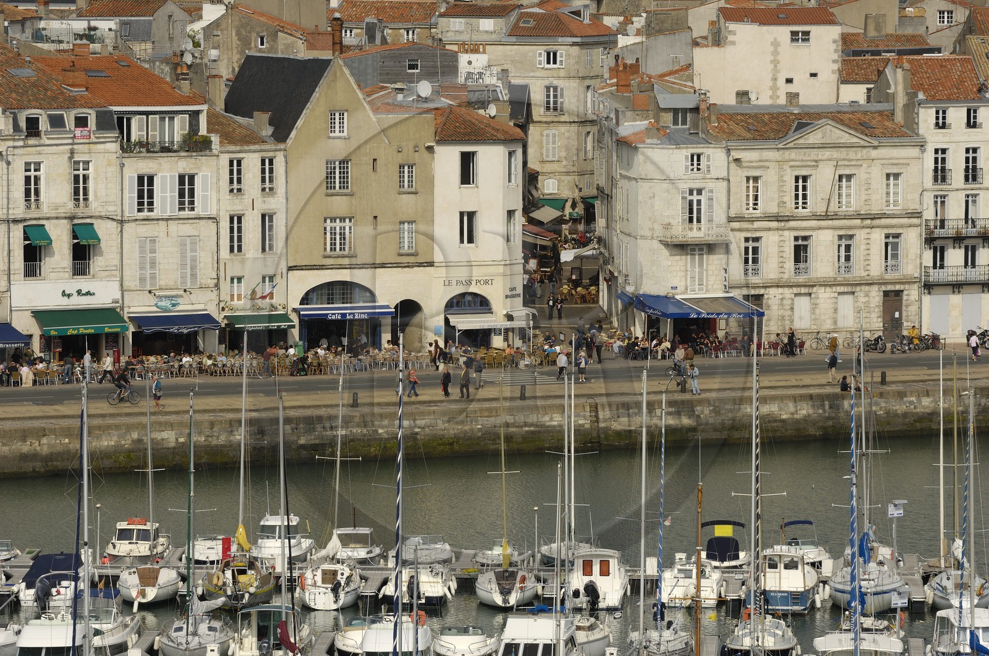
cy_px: 328
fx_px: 5144
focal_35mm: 188
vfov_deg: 7.3
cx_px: 494
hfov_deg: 11.0
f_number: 9
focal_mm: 125
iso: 100
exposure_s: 1/320
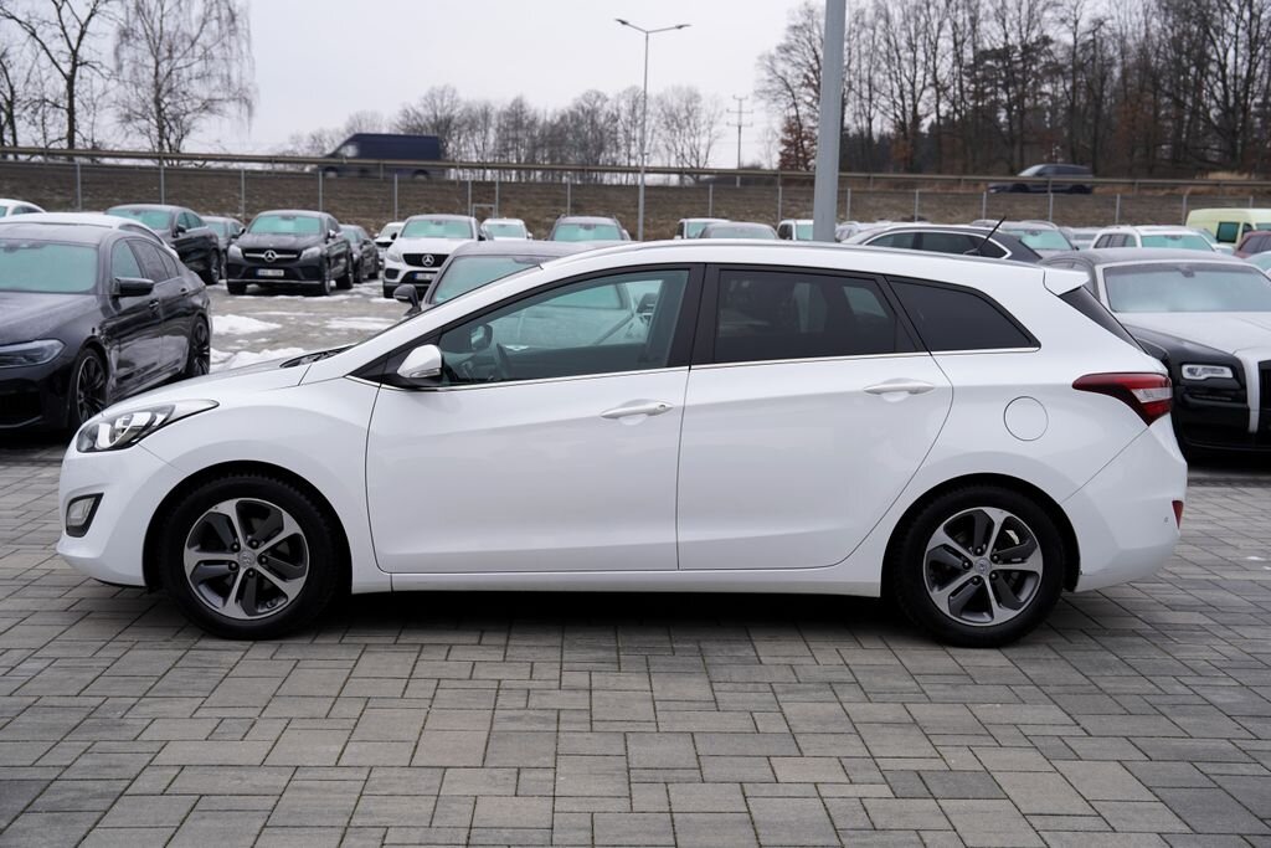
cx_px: 636
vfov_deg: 35.1
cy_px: 424
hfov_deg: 50.7
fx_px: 1342
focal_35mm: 38
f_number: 4.5
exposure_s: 1/100
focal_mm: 38
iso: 100
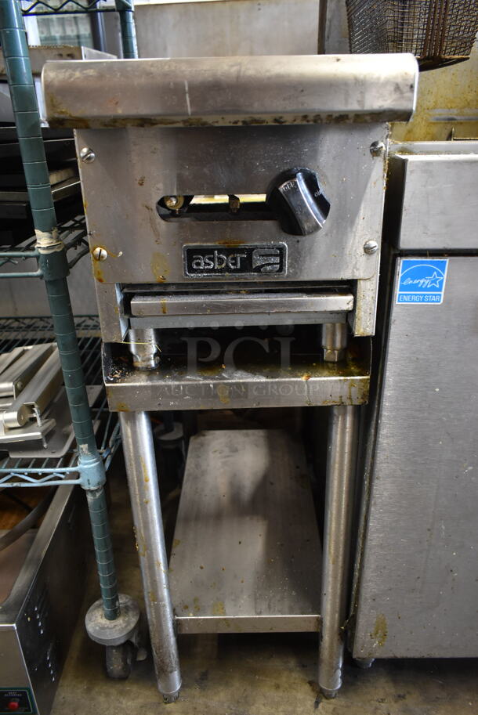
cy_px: 358
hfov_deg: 48.0
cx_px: 239
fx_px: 537
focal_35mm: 27
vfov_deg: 67.3
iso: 1100
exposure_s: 1/30
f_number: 3.5
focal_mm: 18
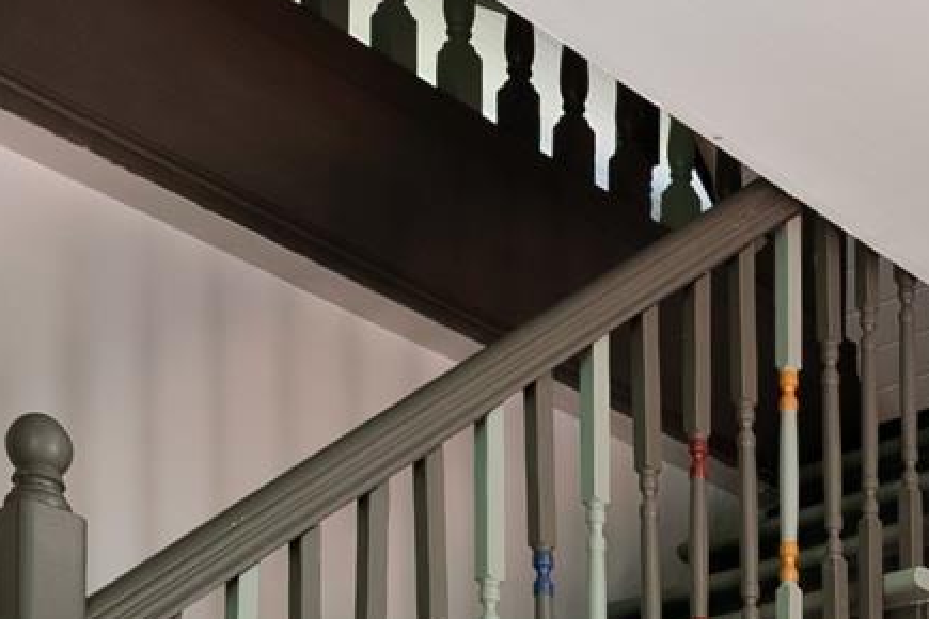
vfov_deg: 12.0
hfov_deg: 20.8
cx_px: 1085
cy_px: 1475
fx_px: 2374
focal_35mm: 92
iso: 250
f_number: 9
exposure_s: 1/2
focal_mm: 16
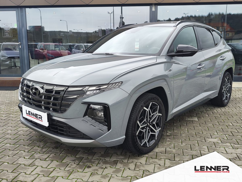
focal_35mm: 23
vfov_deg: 58.9
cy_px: 91
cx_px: 121
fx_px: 161
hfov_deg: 73.9
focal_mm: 7.01
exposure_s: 1/100
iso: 61
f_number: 1.69
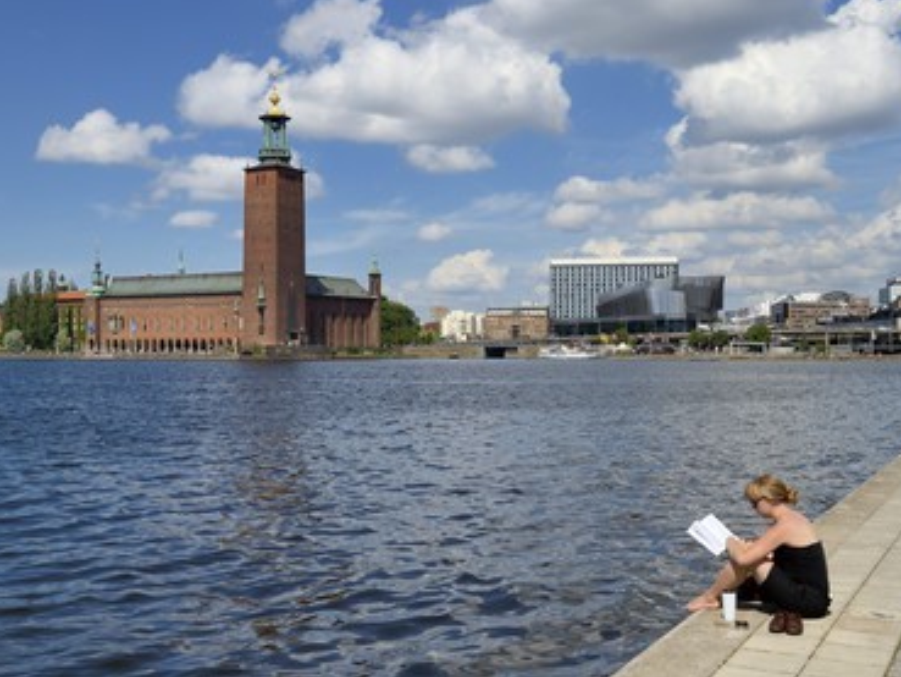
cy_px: 337
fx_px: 1198
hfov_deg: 41.2
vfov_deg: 31.5
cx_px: 420
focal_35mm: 46
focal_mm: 42
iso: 200
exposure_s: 1/250
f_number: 16
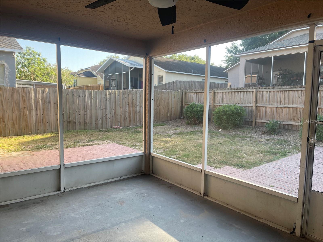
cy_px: 121
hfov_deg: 69.4
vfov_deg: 54.9
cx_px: 162
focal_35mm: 25
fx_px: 233
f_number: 1.6
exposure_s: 1/197
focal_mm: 5.1
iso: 32
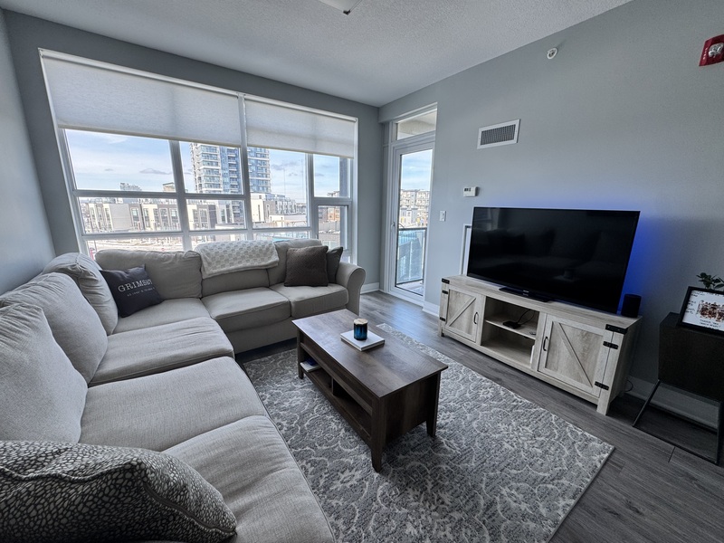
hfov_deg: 102.1
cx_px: 362
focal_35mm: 14
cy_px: 272
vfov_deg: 85.7
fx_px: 293
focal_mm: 2.22
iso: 40
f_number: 2.2
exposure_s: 1/107
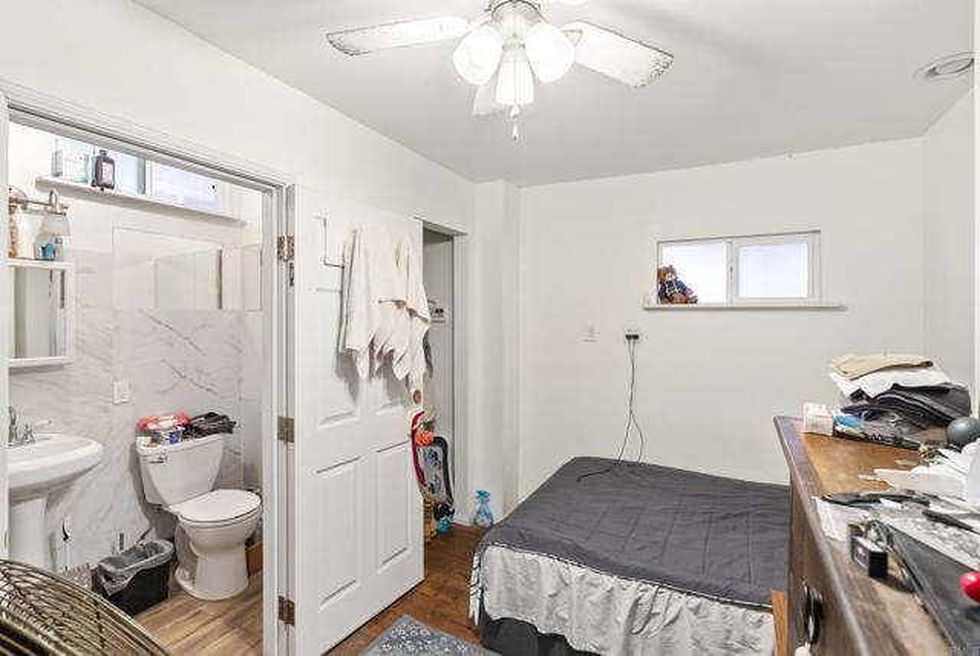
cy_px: 328
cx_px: 490
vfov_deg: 73.9
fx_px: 436
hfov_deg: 96.7
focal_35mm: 16
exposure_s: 1/1.67
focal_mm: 16
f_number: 8
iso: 500
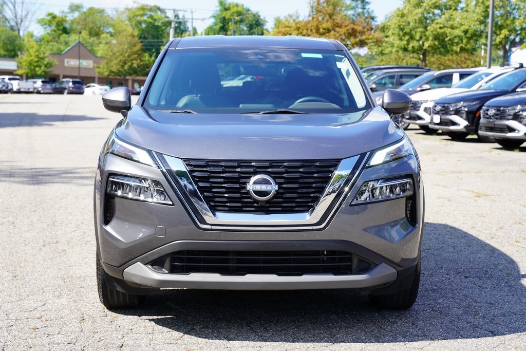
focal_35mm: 66
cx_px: 263
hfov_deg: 30.6
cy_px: 176
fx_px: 961
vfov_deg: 20.7
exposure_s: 1/125
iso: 100
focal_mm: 65.8
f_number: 7.1
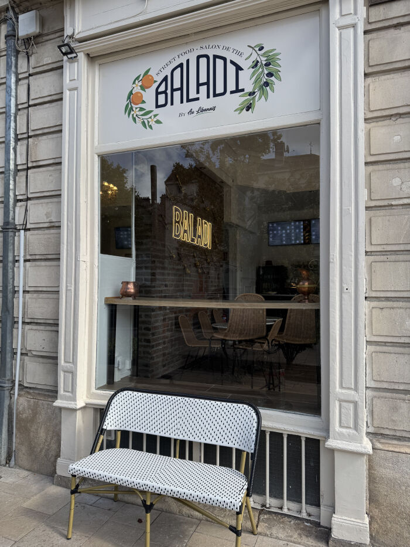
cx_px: 205
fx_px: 379
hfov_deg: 56.8
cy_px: 274
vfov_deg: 71.6
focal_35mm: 24
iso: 80
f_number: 1.78
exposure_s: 1/1818
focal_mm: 6.76
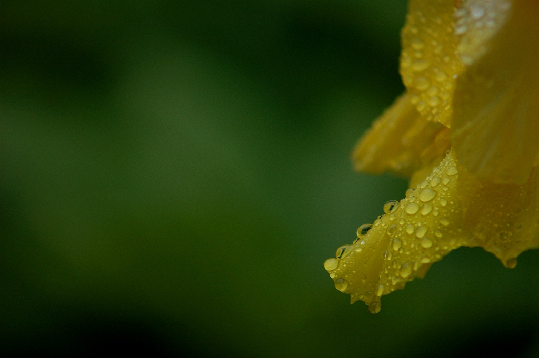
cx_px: 270
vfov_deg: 4.4
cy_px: 179
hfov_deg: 6.5
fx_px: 4712
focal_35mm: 315
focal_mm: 210
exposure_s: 1/200
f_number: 4
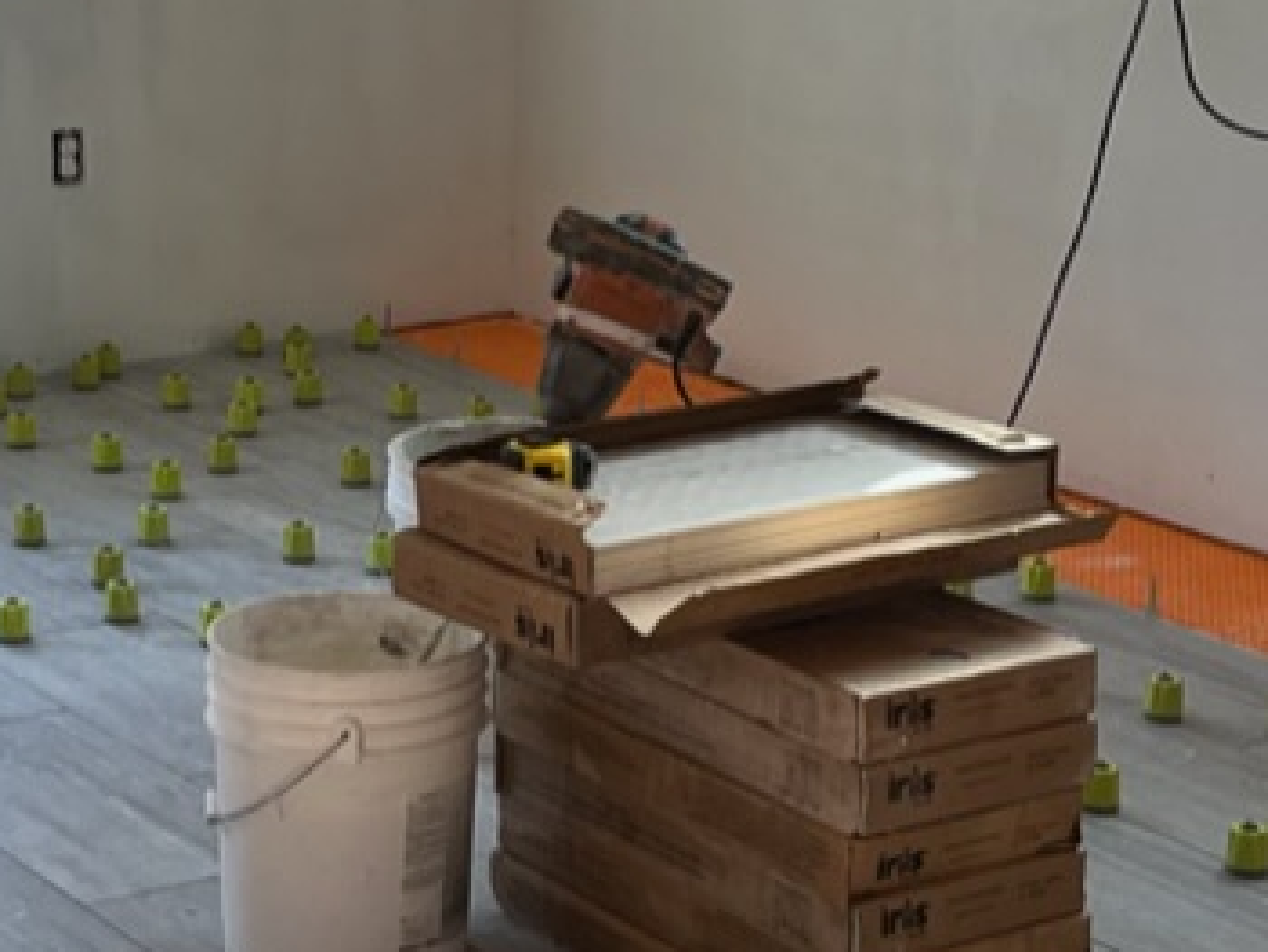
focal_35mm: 95
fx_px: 3482
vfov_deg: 15.6
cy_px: 416
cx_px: 456
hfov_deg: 20.6
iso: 100
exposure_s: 1/120
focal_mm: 5.1
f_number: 1.6
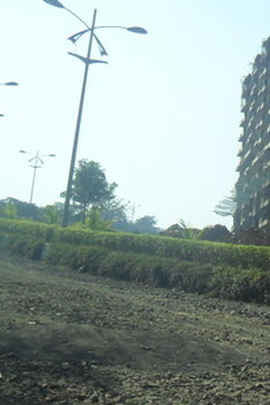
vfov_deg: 28.2
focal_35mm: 71
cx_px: 387
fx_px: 799
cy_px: 126
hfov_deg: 17.5
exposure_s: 1/180
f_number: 8.9
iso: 100
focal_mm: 4.9
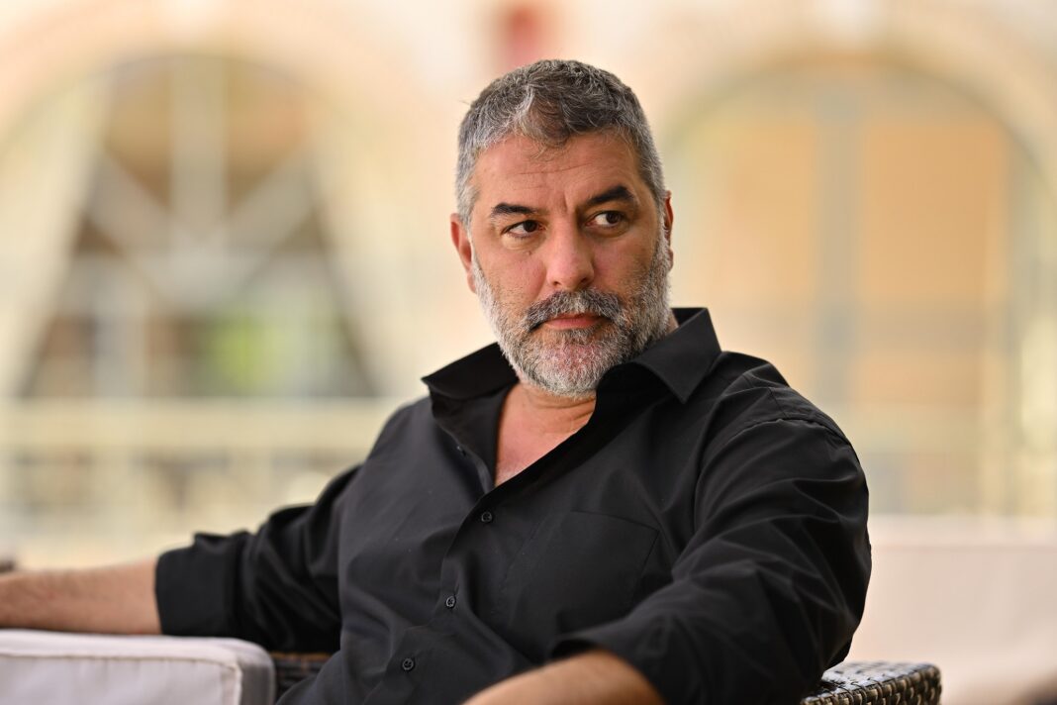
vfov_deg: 10.2
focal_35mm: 135
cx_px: 528
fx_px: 3963
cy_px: 352
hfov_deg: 15.2
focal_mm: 135
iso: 64
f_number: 1.8
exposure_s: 1/500
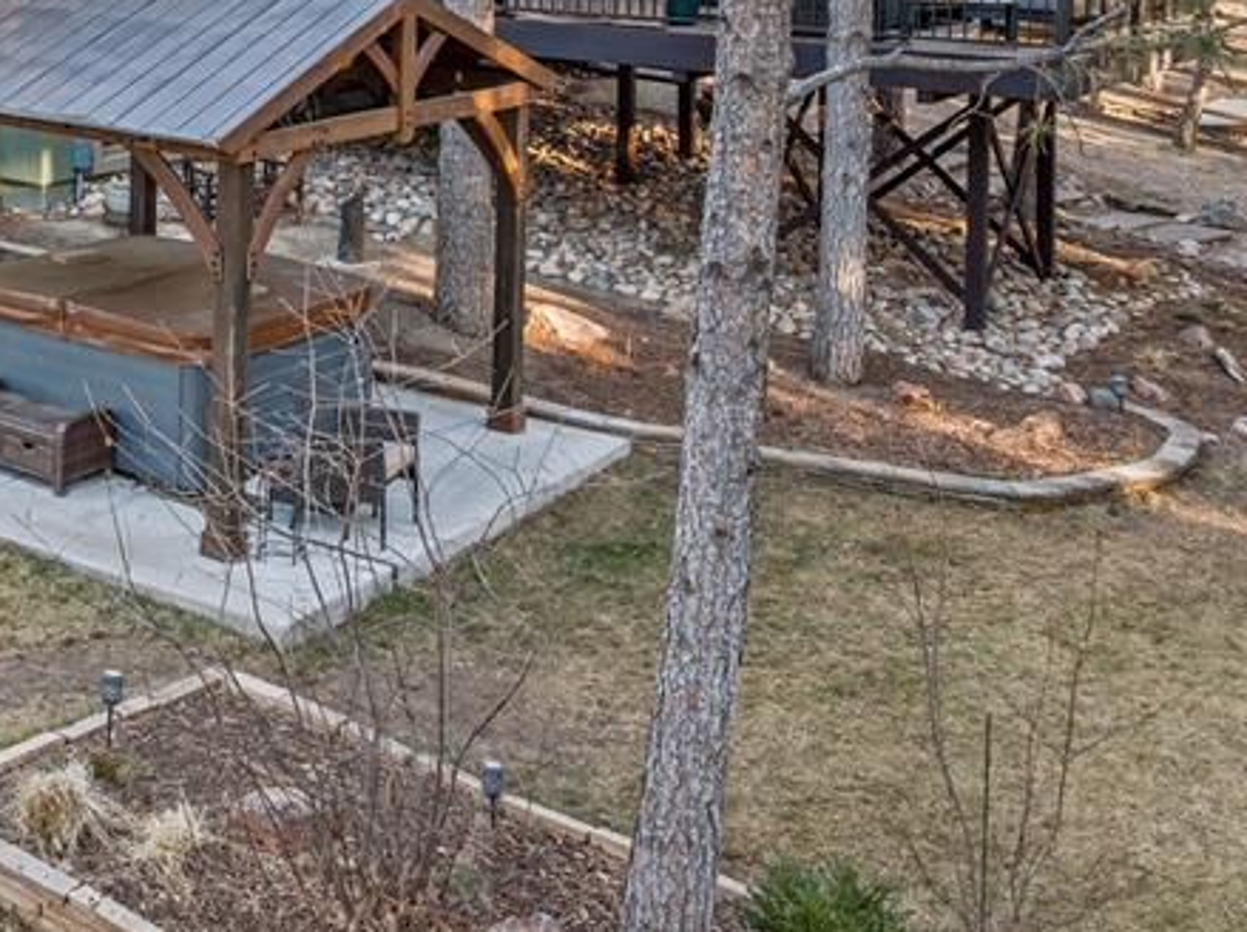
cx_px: 20
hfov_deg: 31.9
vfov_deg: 24.0
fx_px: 2015
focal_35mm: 56
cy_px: -148
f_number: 2.8
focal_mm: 12.29
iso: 340
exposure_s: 1/15
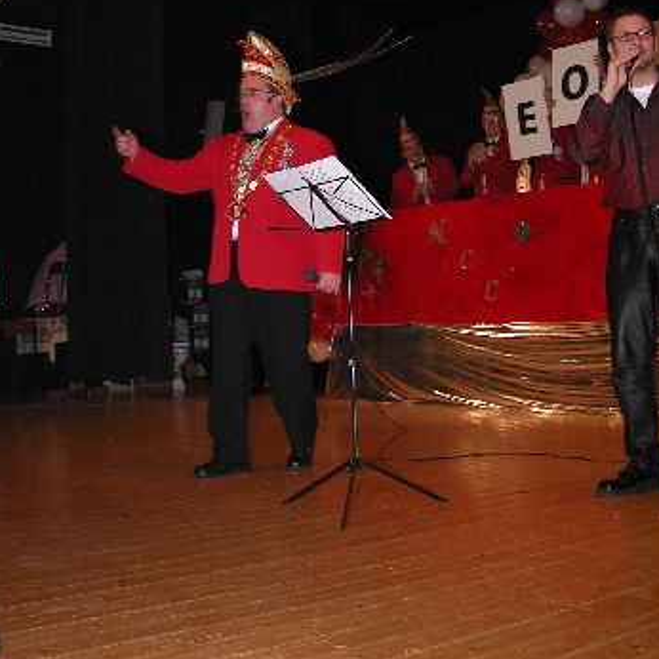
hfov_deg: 34.0
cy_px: 234
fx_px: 1077
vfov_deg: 33.8
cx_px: 381
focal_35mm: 50
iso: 100
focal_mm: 8.9
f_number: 2.8
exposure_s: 1/60
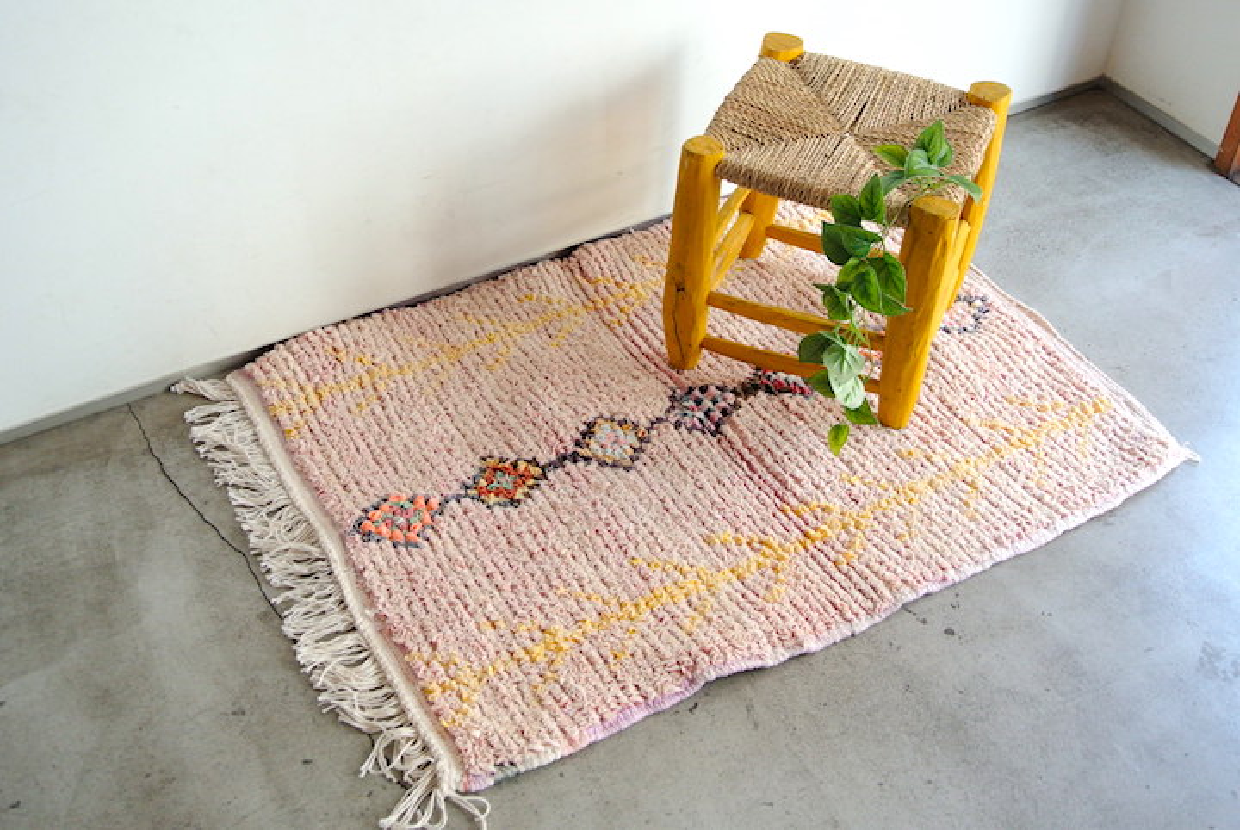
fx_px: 1379
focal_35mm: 40
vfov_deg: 33.5
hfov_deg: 48.4
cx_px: 620
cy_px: 415
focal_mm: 15.1
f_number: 4.2
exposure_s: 1/60
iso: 500
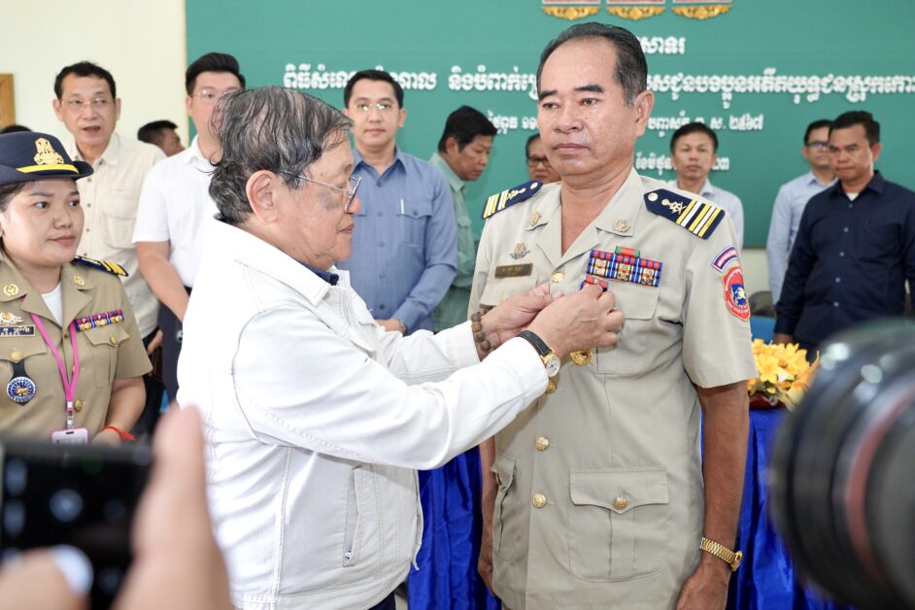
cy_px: 305
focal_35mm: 35
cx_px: 458
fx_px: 890
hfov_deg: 54.4
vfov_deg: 37.9
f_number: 5
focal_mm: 35
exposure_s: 1/160
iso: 1600
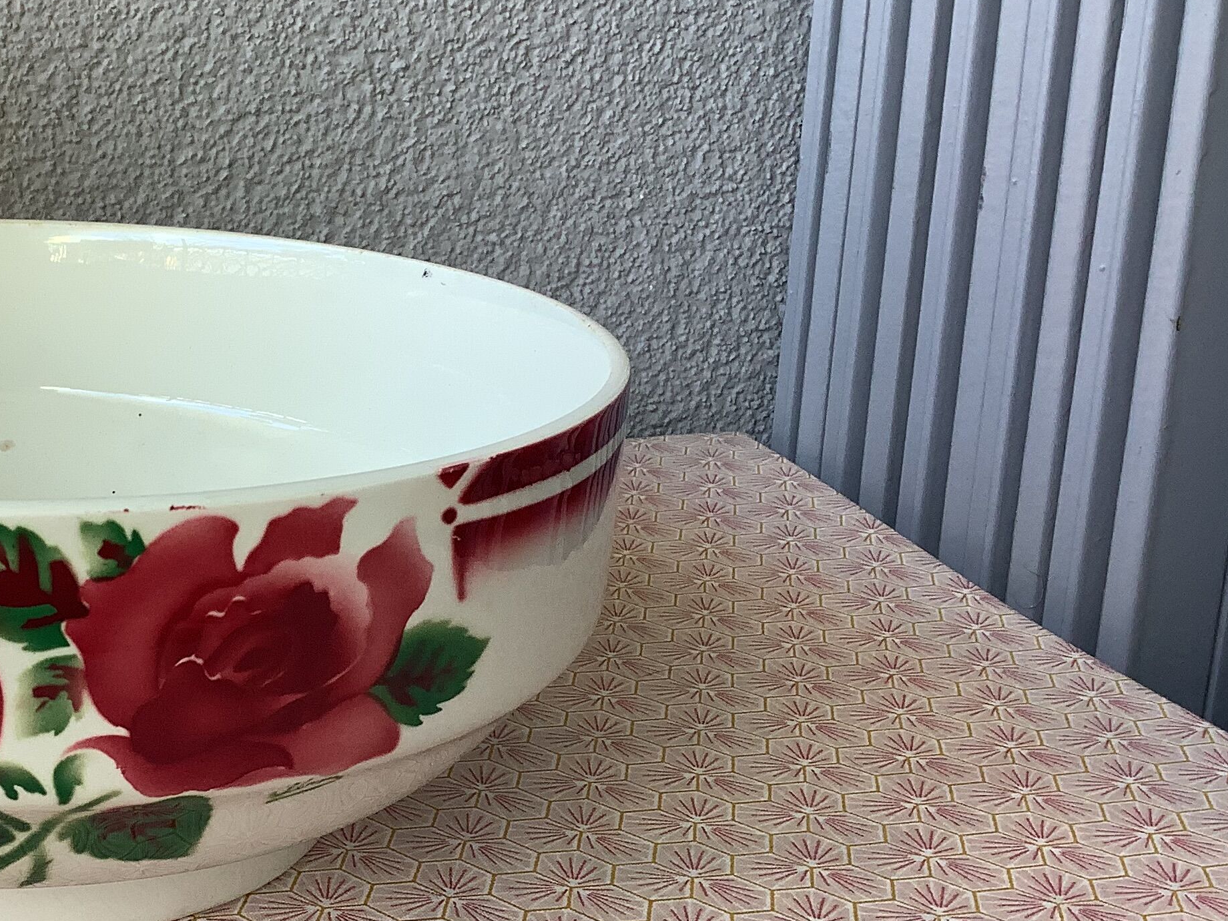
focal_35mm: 55
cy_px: 522
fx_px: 1951
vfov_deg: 26.5
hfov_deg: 33.3
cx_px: 145
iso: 40
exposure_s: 1/100
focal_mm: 3.3
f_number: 2.4
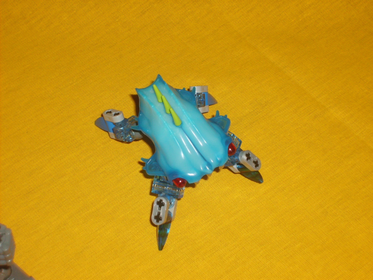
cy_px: 140
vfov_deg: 18.2
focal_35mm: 81
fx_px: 873
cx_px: 186
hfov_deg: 24.1
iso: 100
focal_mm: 13.7
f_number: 4.2
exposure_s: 1/60
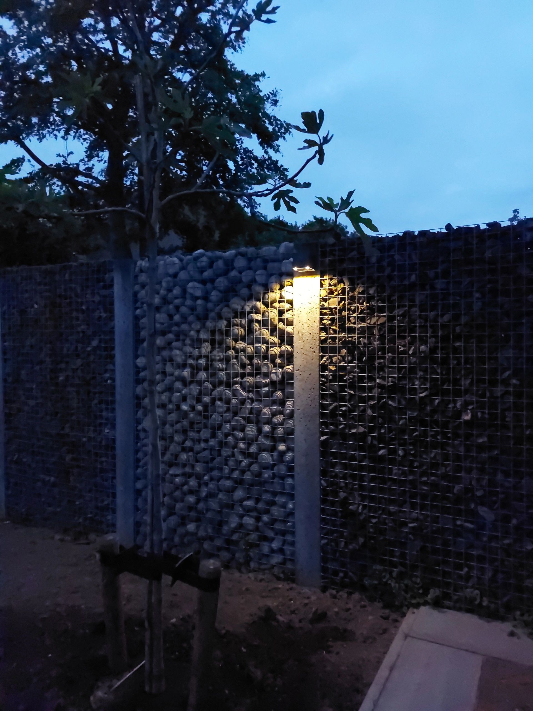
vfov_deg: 69.4
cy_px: 356
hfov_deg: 54.9
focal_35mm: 25
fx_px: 513
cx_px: 266
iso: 2000
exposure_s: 1/11.1
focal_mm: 5.23
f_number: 1.8
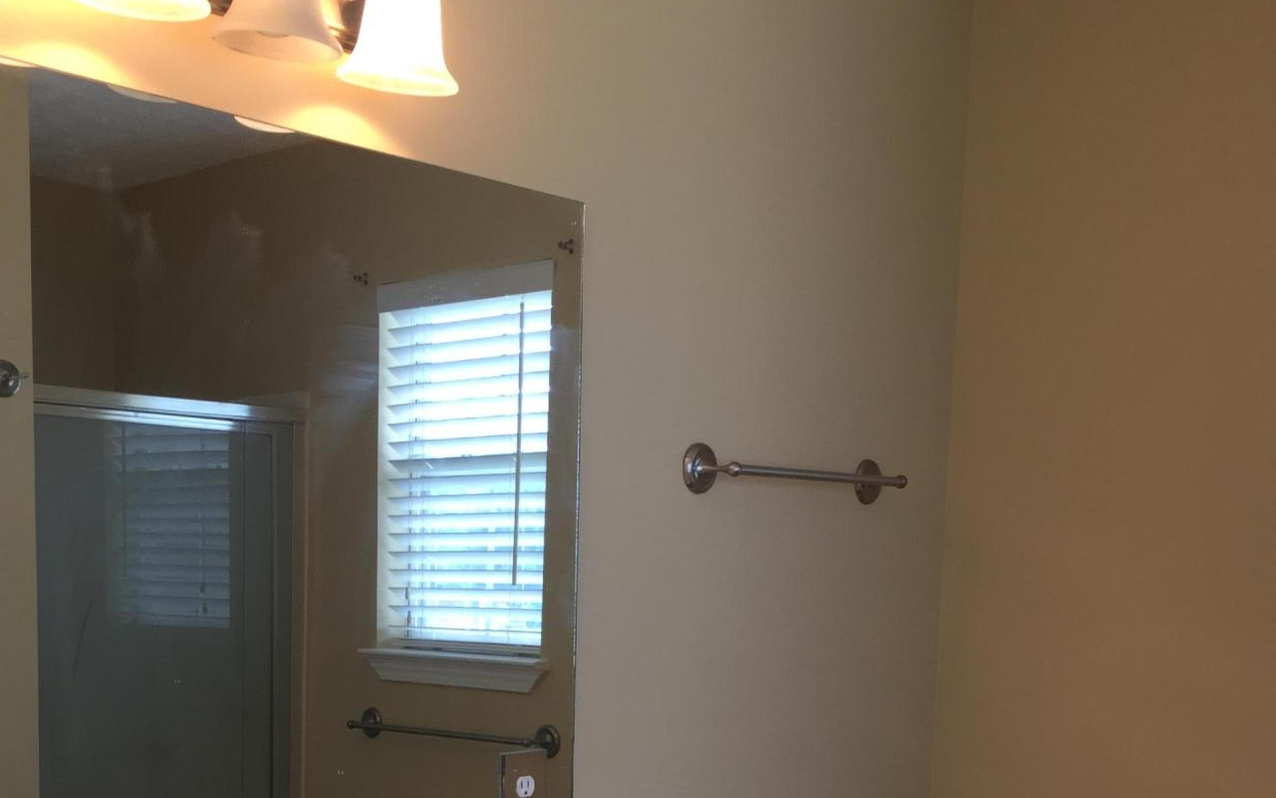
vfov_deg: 25.5
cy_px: 812
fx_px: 1669
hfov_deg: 41.8
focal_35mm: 48
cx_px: 581
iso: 32
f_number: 2.2
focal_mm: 4.15
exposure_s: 1/40
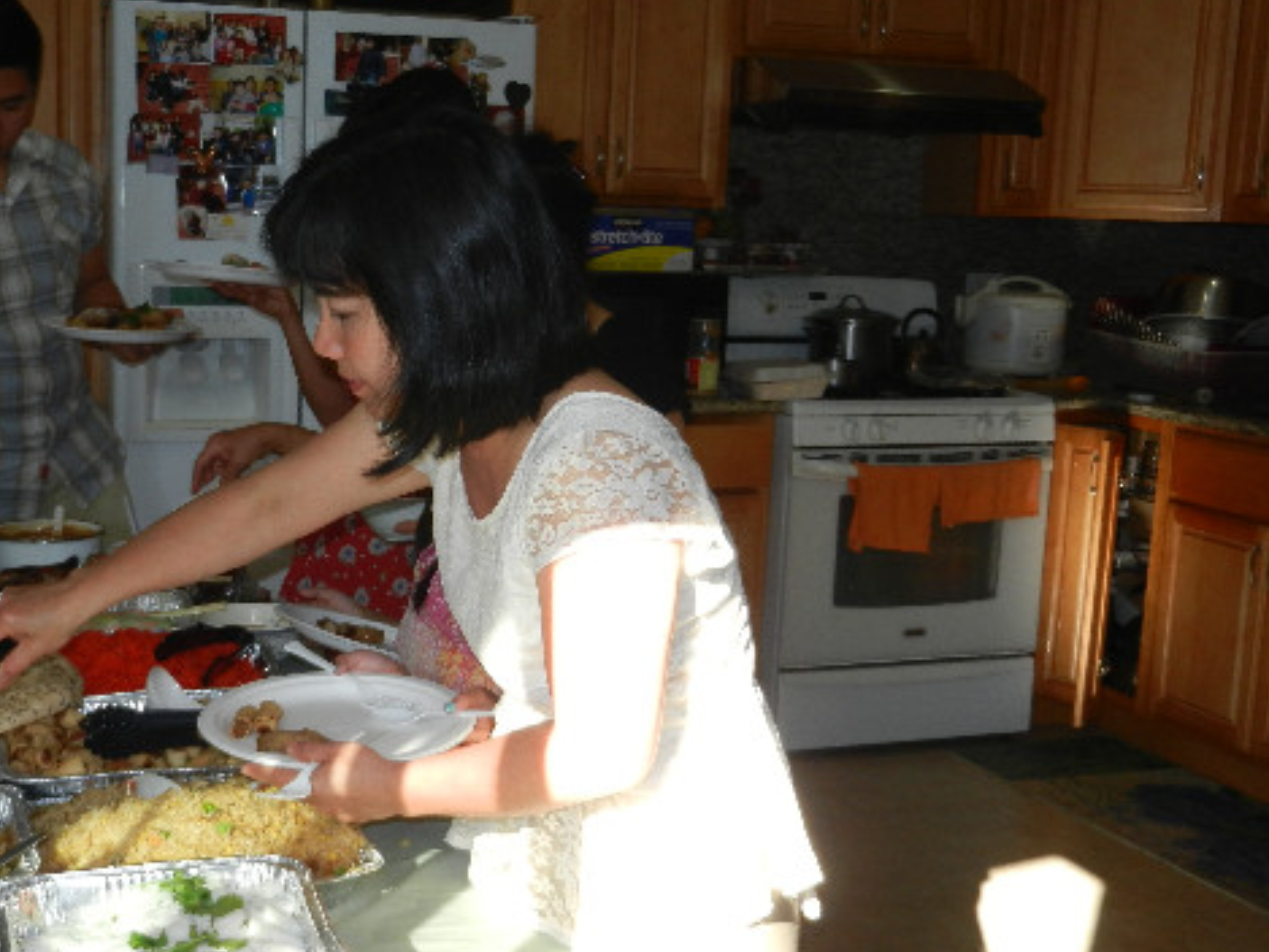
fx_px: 1650
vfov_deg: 32.2
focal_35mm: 45
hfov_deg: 41.7
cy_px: 460
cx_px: 468
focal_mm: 5.9
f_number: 3.8
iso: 160
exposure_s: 1/160
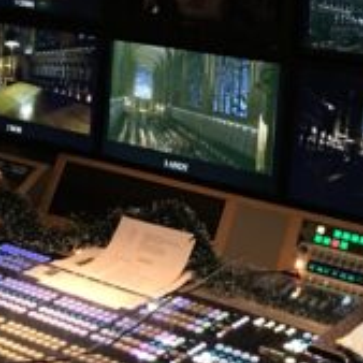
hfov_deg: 21.3
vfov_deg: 21.0
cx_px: 231
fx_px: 961
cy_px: 39
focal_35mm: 81
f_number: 2.2
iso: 125
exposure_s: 1/8
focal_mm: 4.15
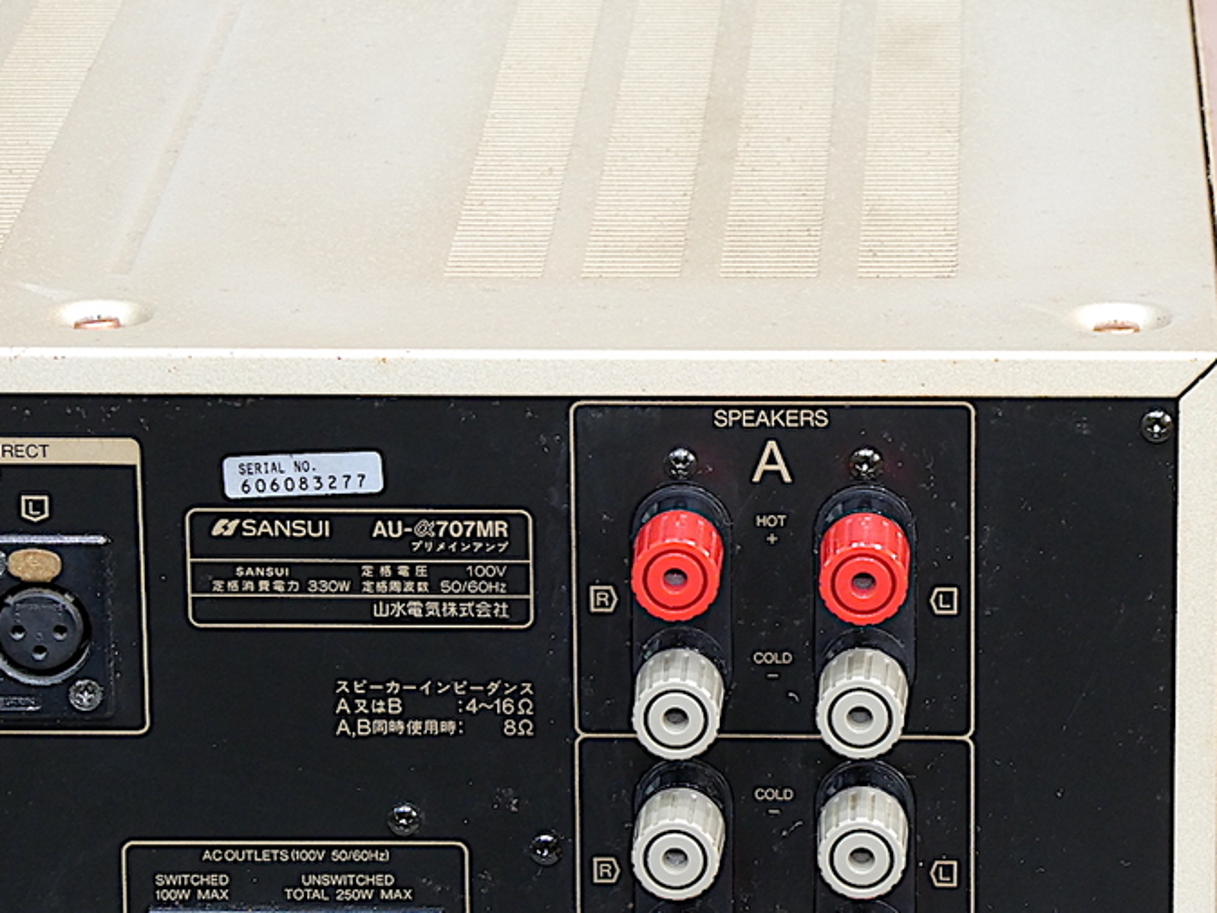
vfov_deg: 7.3
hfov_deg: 9.7
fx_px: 7173
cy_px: 624
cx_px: 579
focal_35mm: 204
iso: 200
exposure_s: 1/4
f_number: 5.4
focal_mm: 25.6
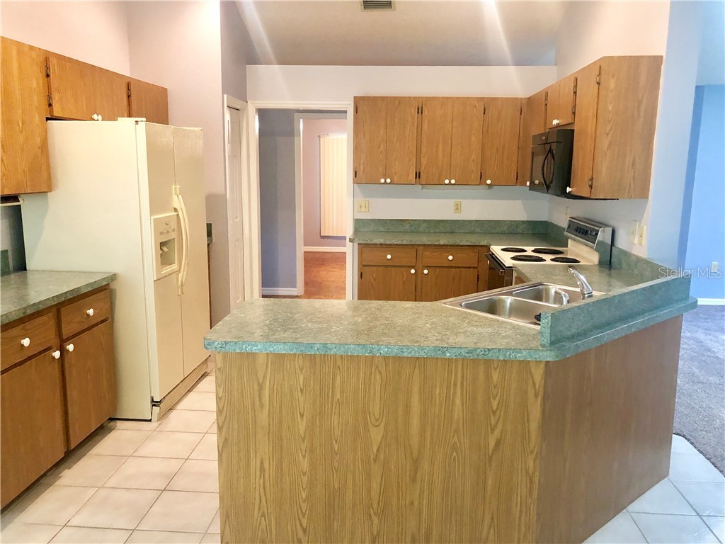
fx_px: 586
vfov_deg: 49.7
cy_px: 272
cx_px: 362
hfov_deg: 63.4
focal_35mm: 28
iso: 100
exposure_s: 1/15
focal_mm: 3.99
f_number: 1.8
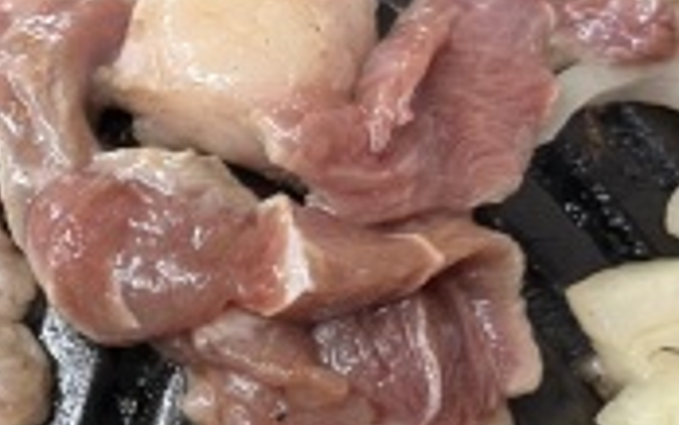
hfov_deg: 25.7
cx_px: 140
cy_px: 205
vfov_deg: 16.5
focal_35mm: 79
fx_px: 1463
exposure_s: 1/50
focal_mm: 5.1
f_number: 1.6
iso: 200
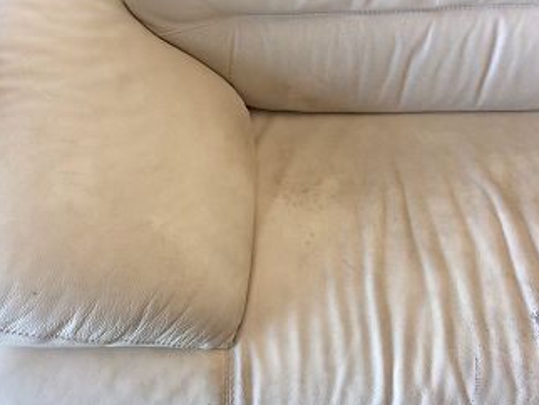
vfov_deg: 39.6
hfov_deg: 51.3
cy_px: 234
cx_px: 248
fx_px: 561
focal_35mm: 36
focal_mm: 4.15
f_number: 2.2
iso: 80
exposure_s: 1/33
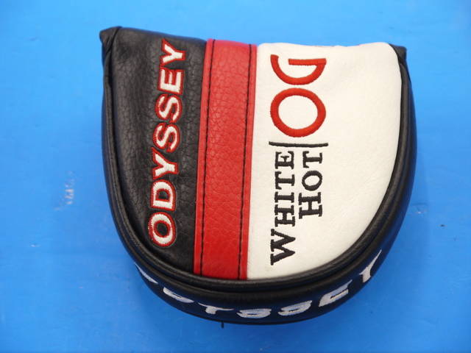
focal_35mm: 78
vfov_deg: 18.9
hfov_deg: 25.0
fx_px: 1061
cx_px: 236
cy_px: 176
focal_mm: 39
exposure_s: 1/80
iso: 500
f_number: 5.5
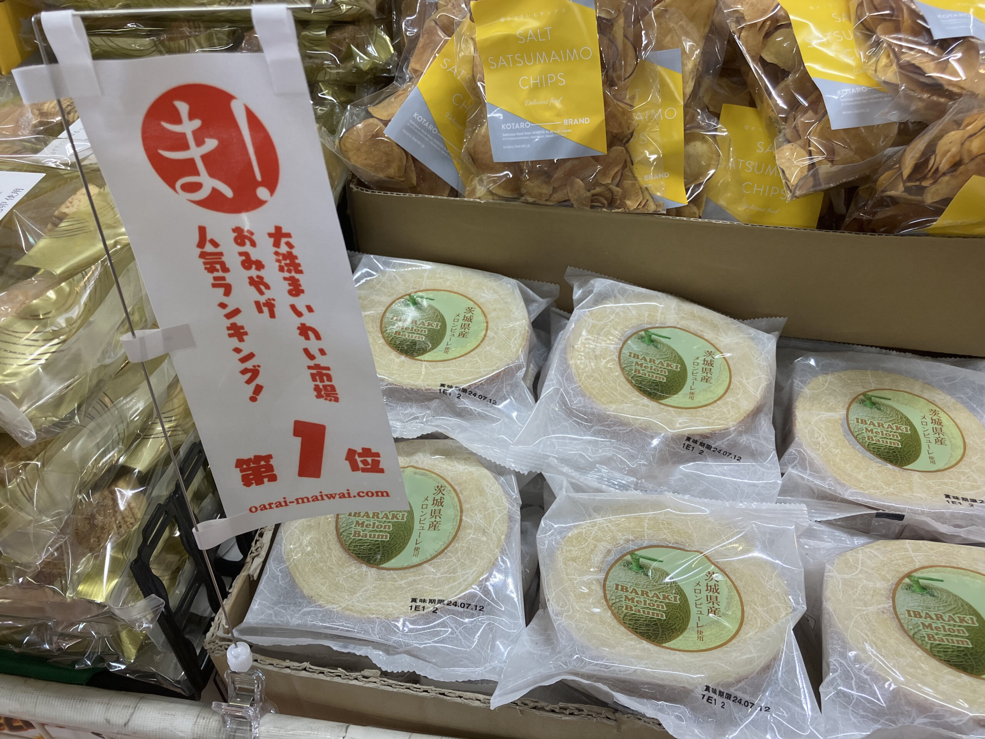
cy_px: 370
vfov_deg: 49.7
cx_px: 492
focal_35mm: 28
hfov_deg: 63.4
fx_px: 797
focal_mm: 3.99
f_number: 1.8
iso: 80
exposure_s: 1/100
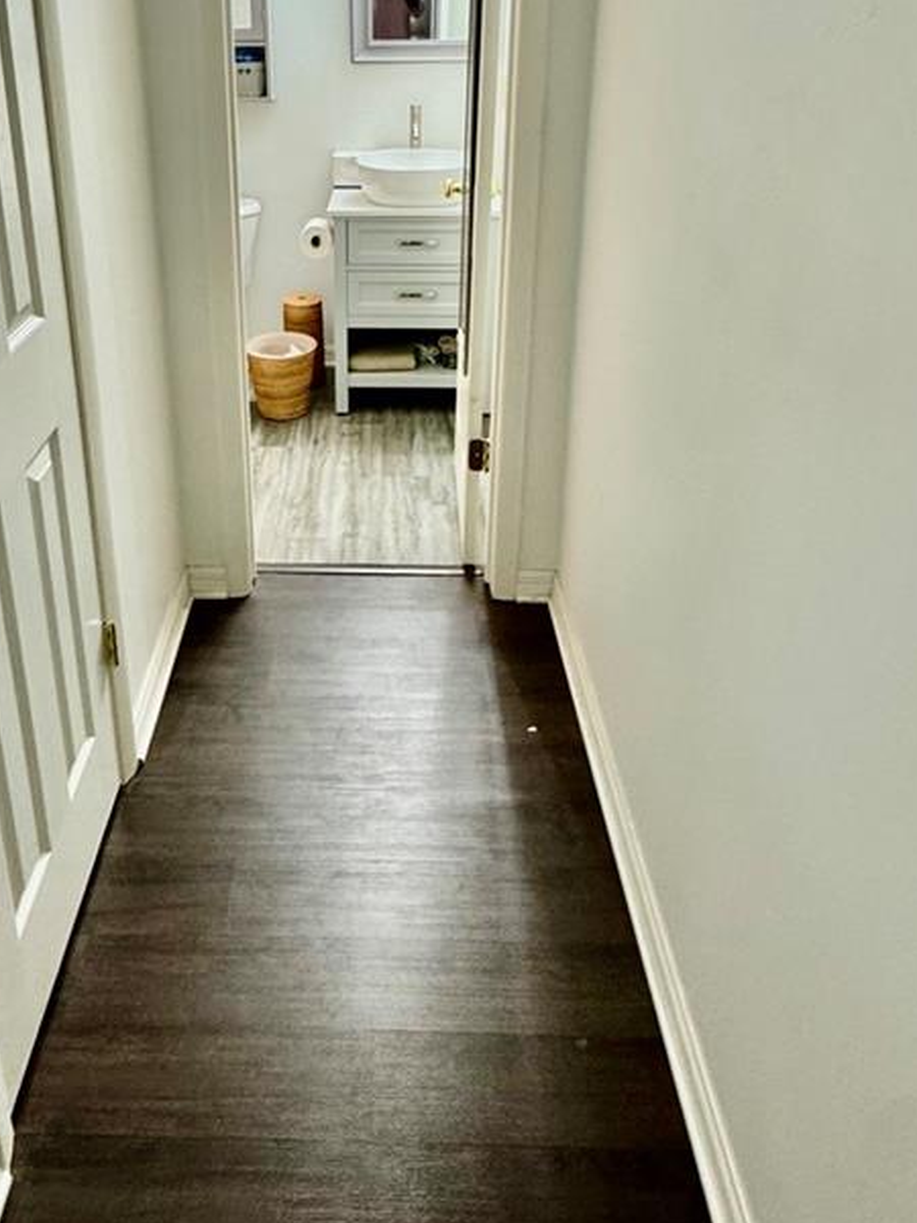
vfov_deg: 60.6
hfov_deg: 49.4
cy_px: 336
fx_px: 989
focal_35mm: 28
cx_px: 363
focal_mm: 2.22
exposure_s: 1/60
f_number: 2.2
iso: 200
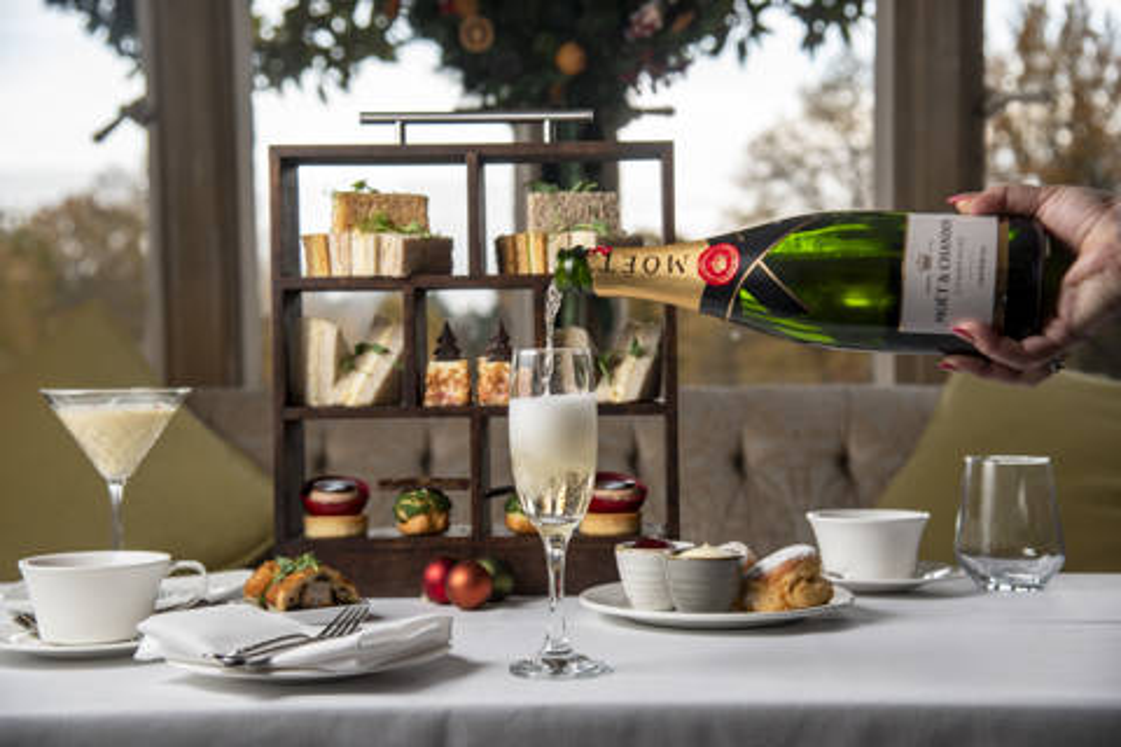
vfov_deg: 20.9
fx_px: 2024
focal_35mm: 65
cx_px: 560
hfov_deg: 31.0
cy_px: 374
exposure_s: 1/60
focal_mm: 65
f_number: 5.6
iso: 250
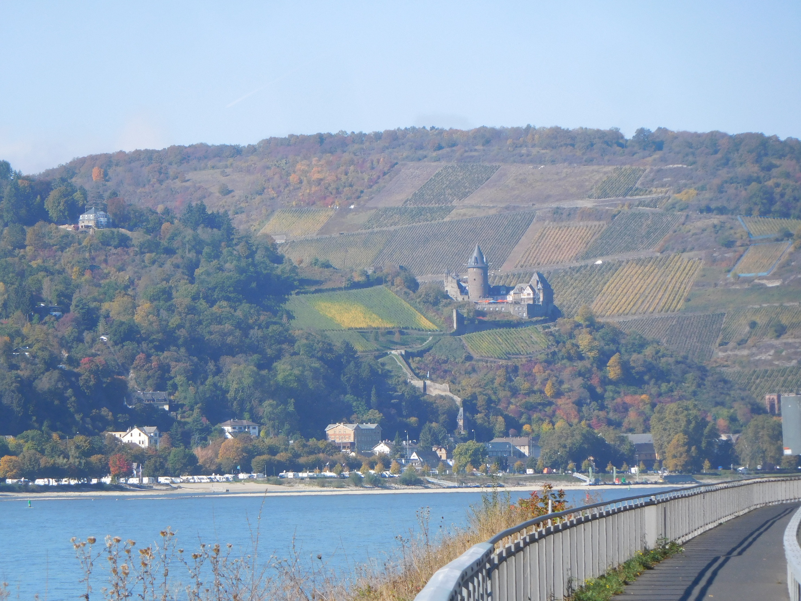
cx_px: 400
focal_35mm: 200
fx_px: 4628
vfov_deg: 7.4
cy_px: 300
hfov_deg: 9.9
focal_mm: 35.7
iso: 125
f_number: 5.4
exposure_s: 1/400
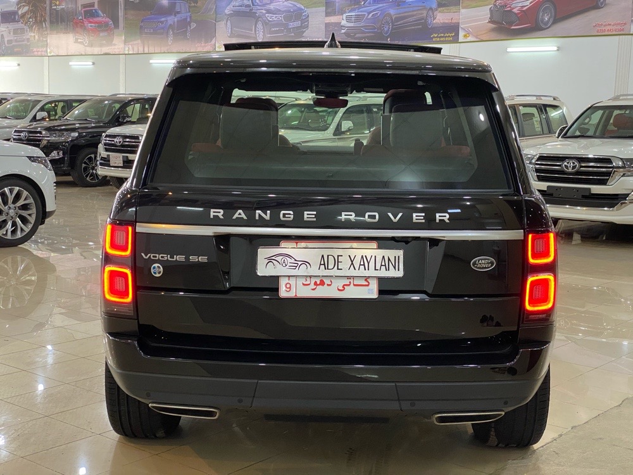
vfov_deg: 28.0
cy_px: 238
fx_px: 951
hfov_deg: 36.8
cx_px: 316
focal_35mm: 52
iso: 125
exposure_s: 1/100
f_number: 2
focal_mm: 6
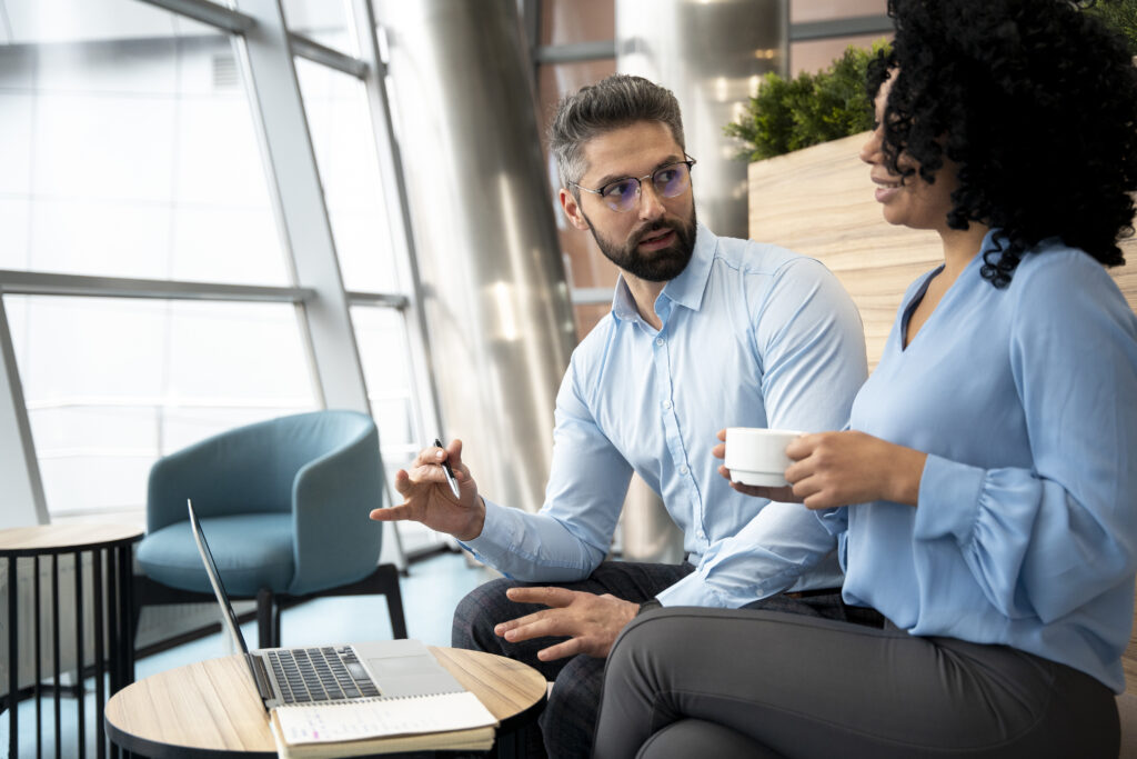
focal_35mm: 45
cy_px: 380
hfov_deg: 44.0
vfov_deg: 30.1
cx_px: 568
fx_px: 1409
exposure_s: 1/125
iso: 1000
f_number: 3.2
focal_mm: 44.6
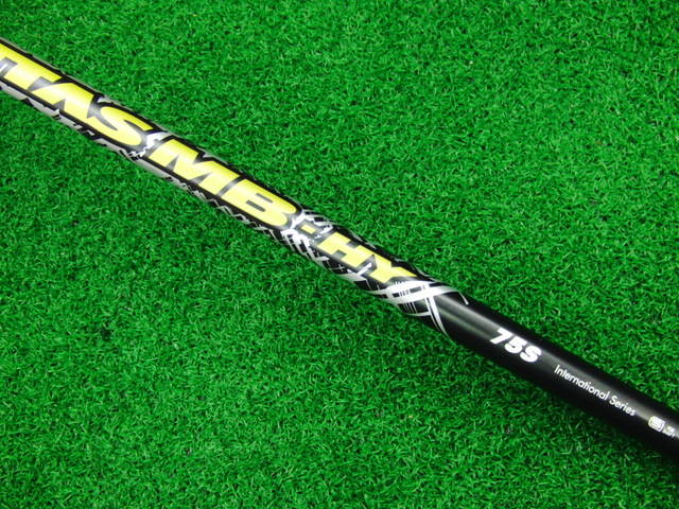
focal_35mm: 37
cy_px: 254
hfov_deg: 50.1
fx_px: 726
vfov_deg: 38.7
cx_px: 340
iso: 400
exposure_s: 1/30
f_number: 3.6
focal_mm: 6.42
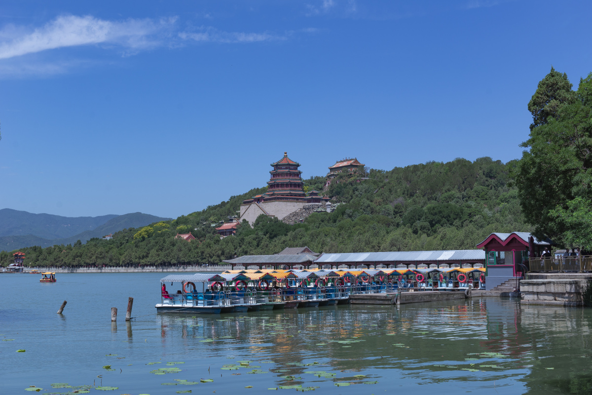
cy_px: 198
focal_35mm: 48
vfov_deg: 28.1
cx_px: 296
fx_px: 790
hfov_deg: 41.1
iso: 100
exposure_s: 1/640
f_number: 7.1
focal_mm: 48
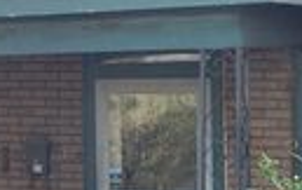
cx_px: -44
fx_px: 1286
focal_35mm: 156
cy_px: 18
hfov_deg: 13.1
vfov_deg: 8.4
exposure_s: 1/80
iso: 125
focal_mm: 6.8
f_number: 3.4
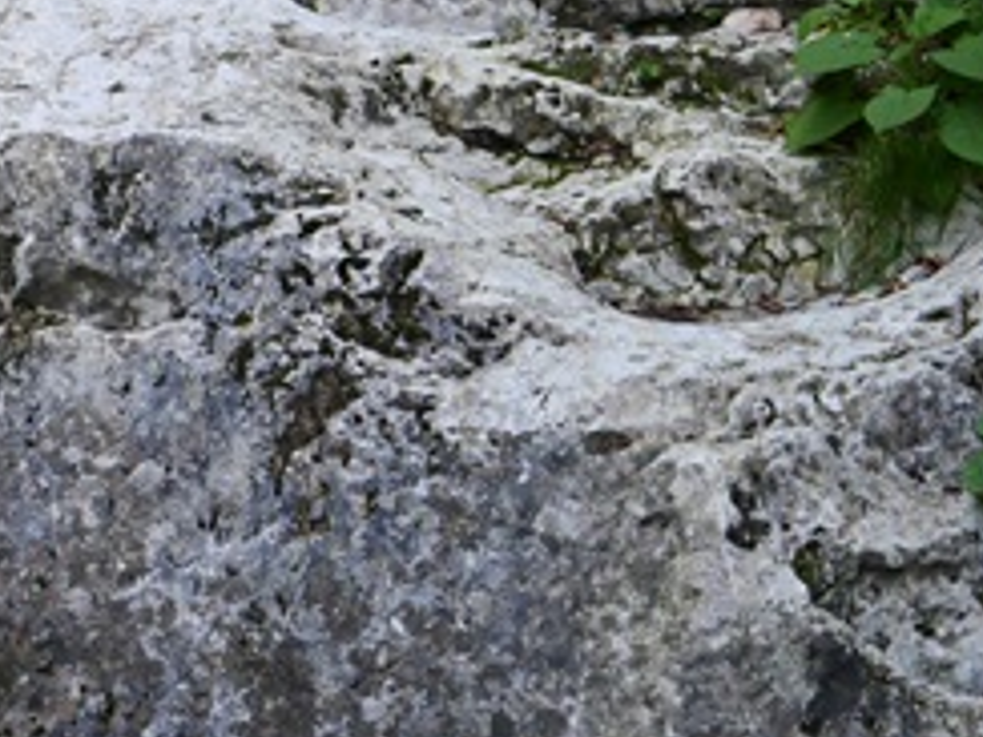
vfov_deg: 9.7
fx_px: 4288
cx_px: -439
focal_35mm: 151
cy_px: -185
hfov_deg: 12.5
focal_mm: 23
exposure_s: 1/60
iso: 640
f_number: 4
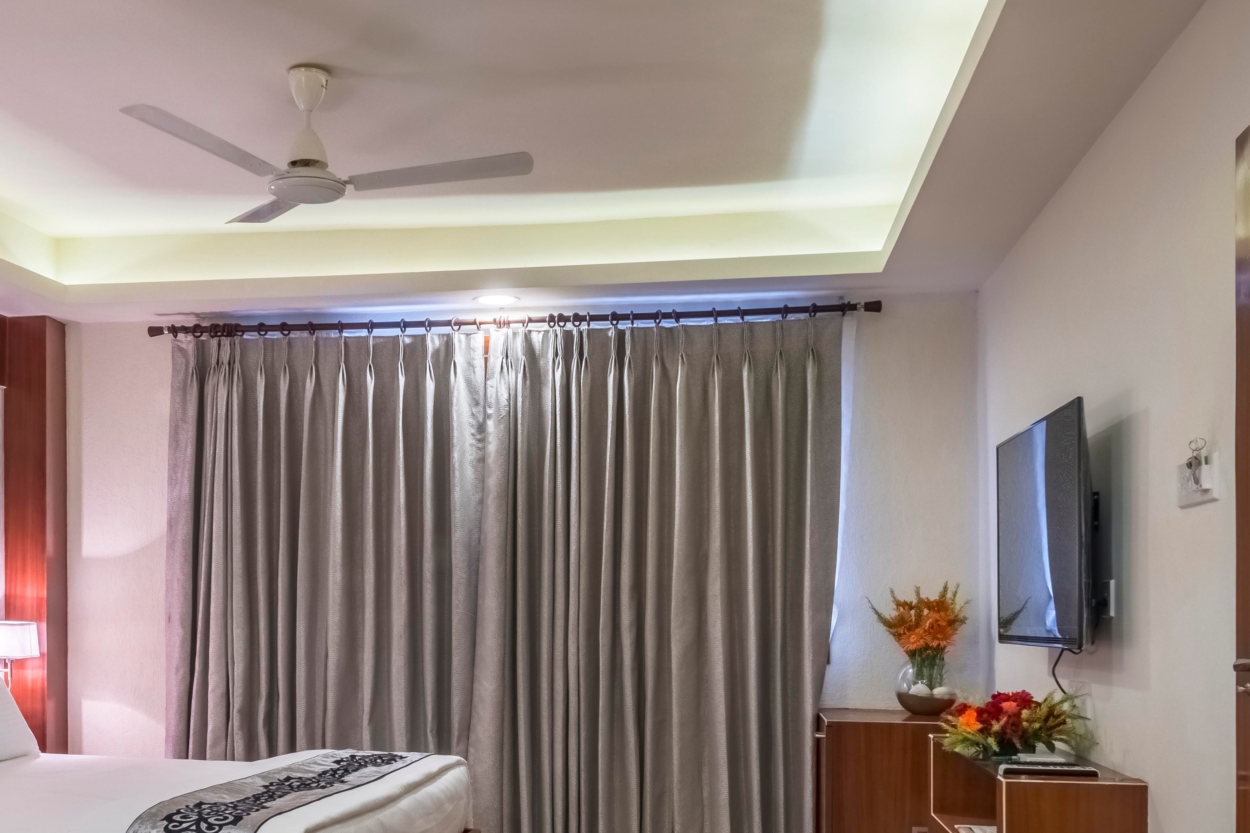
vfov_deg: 31.9
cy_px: 653
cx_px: 436
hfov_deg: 46.8
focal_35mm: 41
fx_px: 1424
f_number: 13
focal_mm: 20
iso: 1250
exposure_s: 1/30
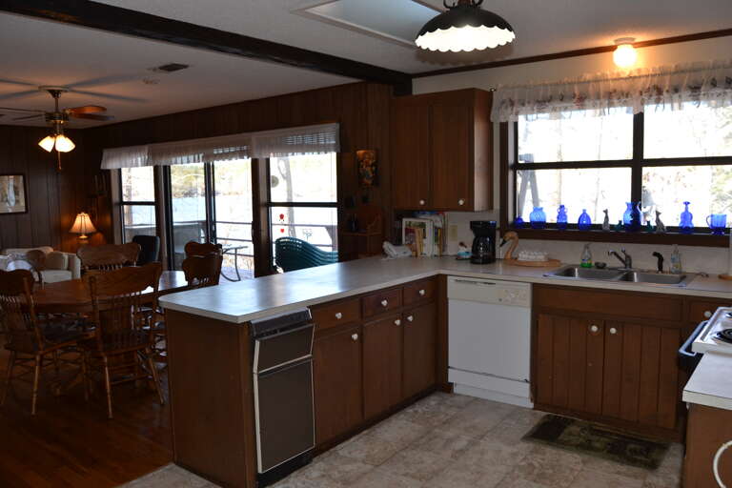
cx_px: 366
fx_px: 549
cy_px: 244
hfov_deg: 67.4
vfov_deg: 47.9
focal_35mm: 27
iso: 400
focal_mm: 18
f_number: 5
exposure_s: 1/100
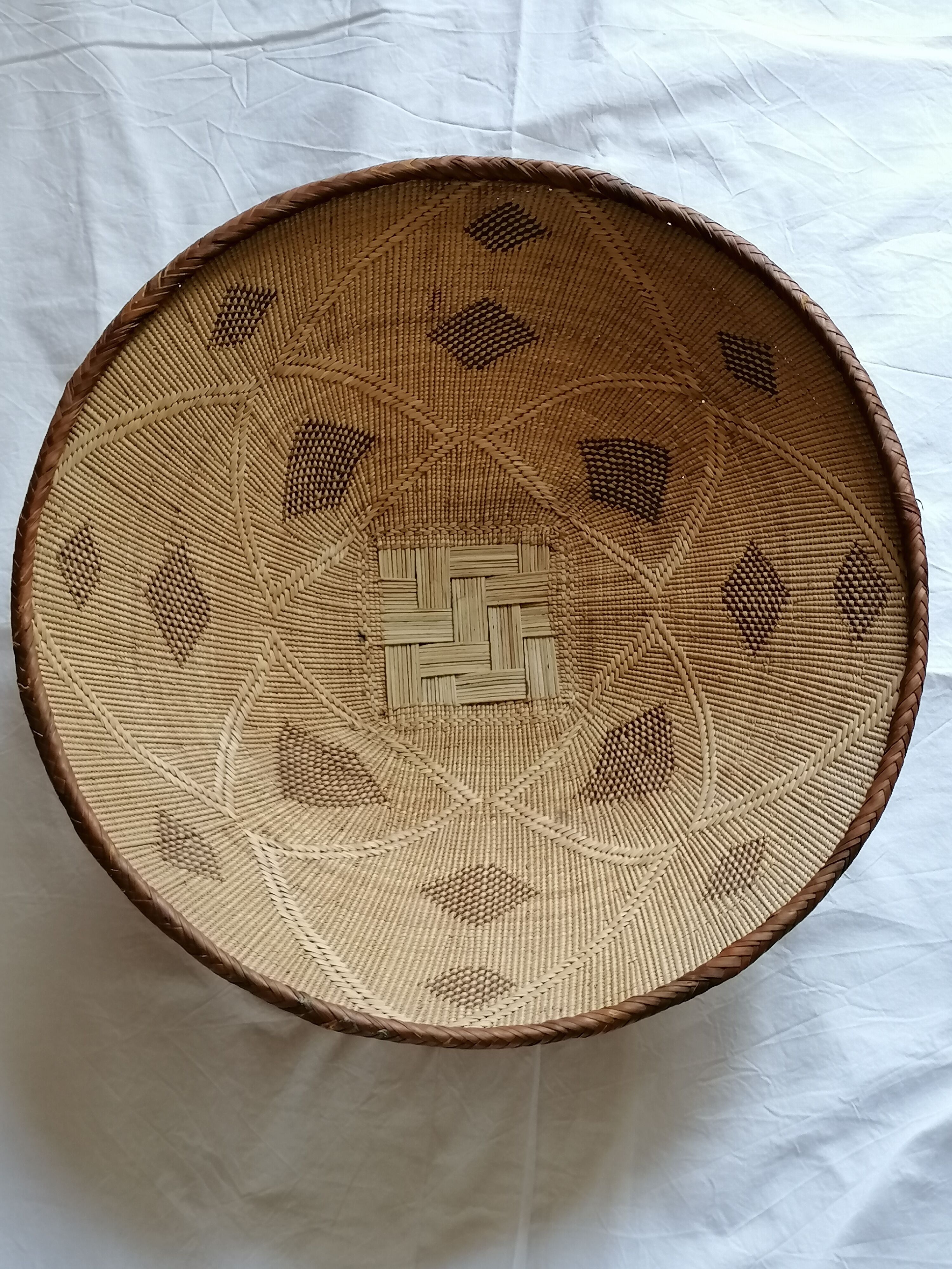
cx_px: 476
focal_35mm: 48
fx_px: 1760
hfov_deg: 30.3
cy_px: 634
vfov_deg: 39.7
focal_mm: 4.75
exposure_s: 1/50
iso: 160
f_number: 1.8
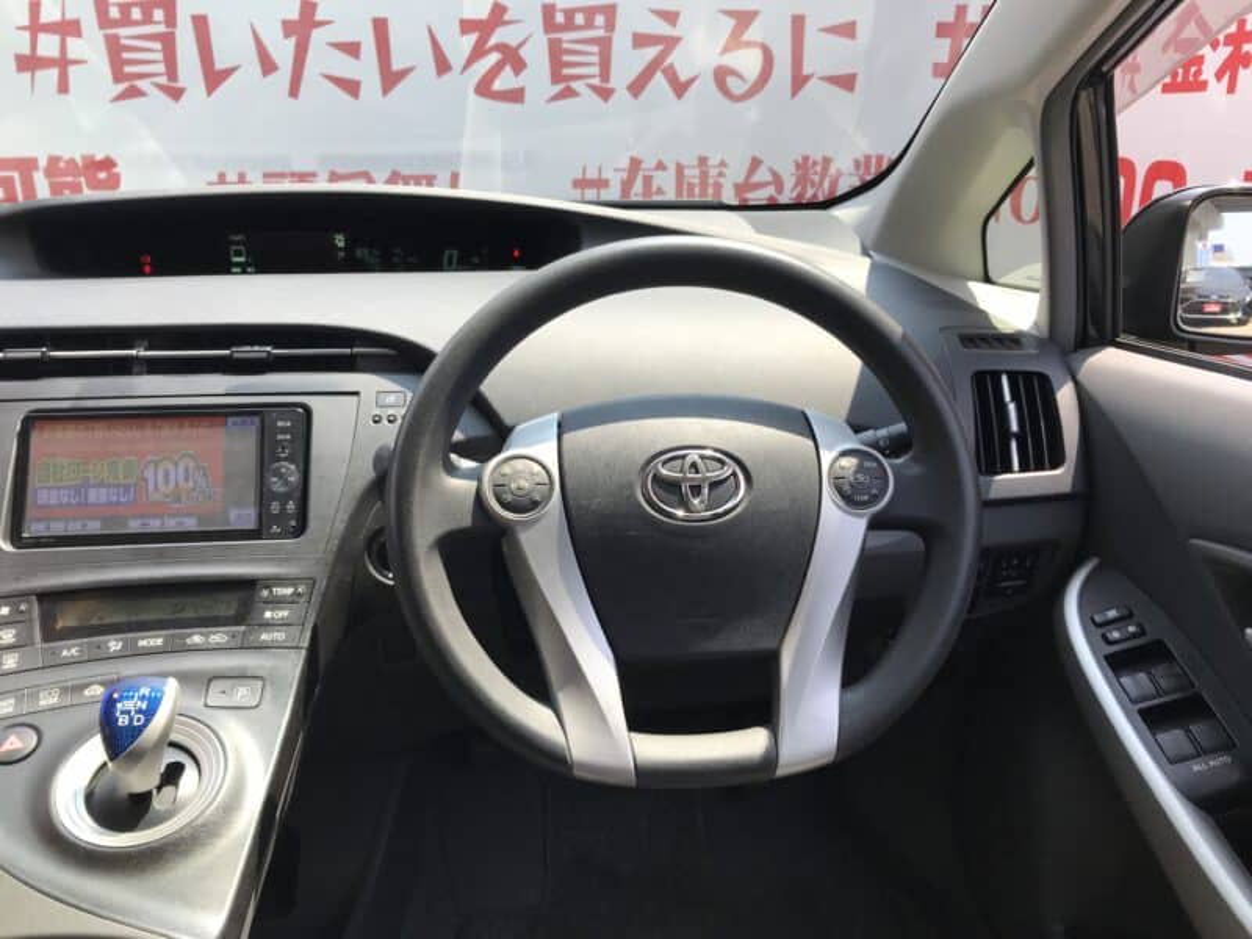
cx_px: 626
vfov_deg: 49.7
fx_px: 1013
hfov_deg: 63.4
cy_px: 470
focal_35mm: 28
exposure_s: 1/469
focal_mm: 3.99
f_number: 1.8
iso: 20
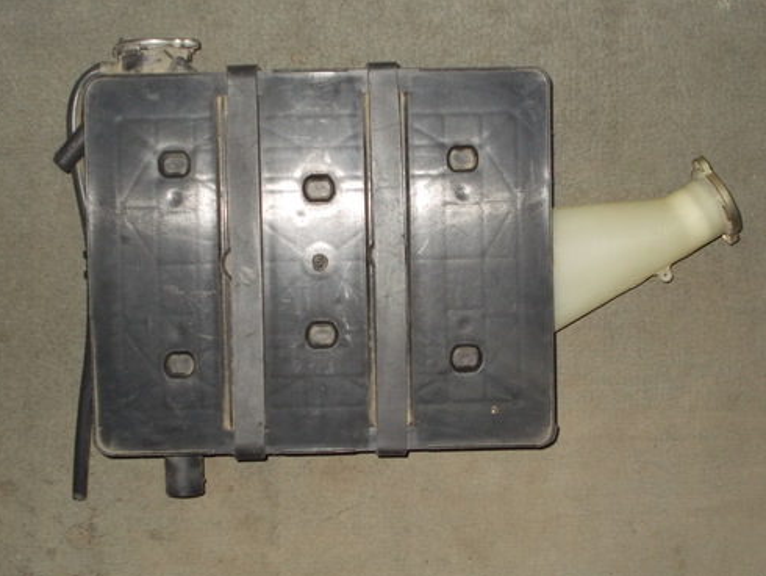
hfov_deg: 37.5
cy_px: 290
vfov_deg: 28.6
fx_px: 1129
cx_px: 381
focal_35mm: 51
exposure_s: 1/30
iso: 200
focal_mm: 9
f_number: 4.5
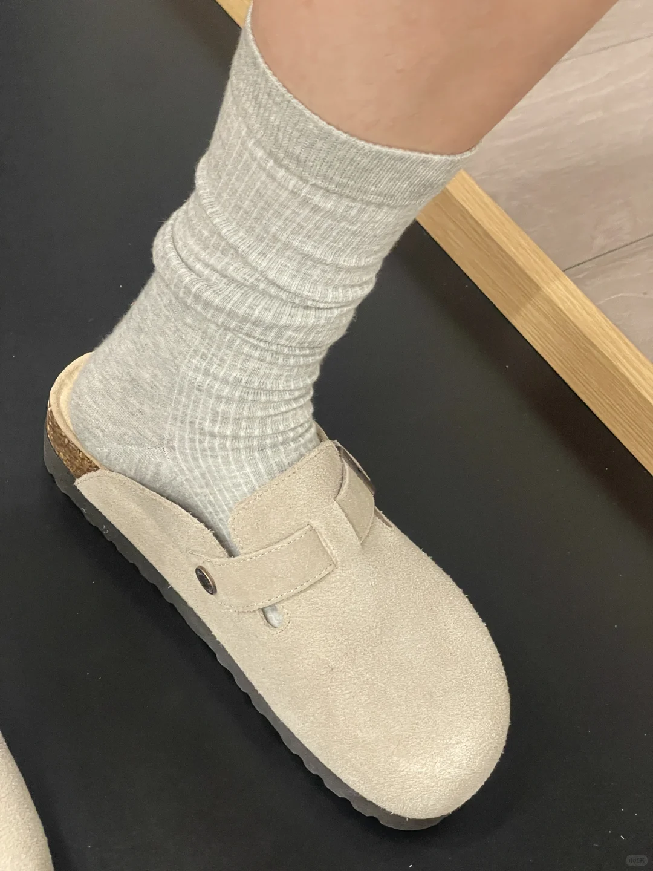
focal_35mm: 52
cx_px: 326
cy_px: 436
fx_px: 1308
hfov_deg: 28.0
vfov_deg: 36.8
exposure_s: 1/60
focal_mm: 6
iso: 640
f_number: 2
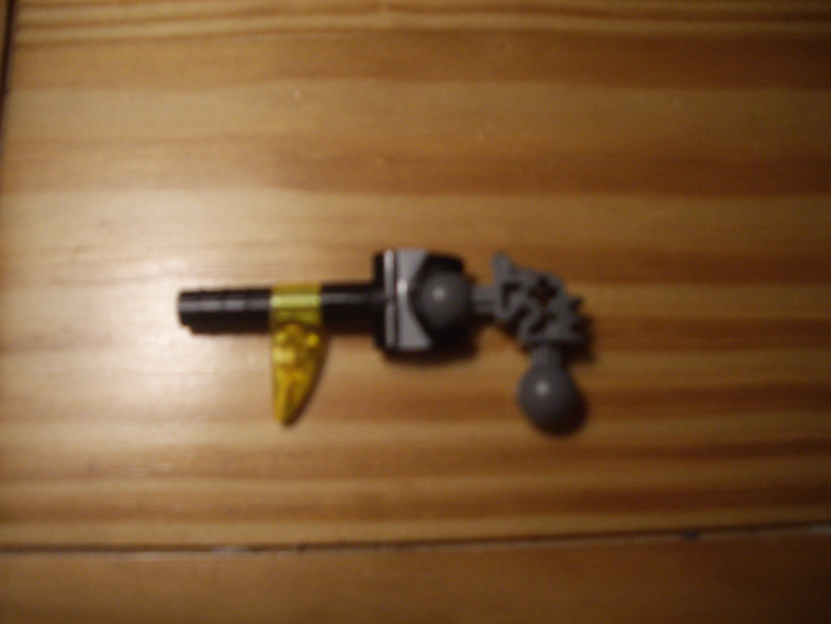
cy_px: 312
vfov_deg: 40.7
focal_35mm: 35
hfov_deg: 52.6
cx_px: 416
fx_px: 840
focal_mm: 5.8
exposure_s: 1/100
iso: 200
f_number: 2.6
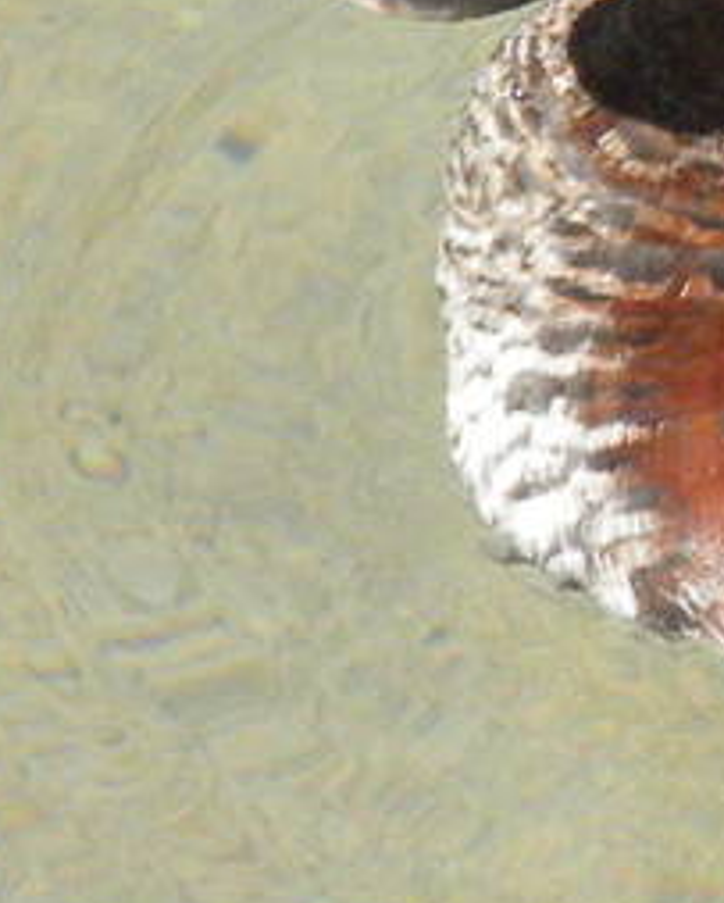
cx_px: 1320
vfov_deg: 1.2
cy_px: 410
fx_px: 42858
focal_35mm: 1603
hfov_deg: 1.0
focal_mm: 46.2
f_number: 5.3
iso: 146
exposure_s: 1/498
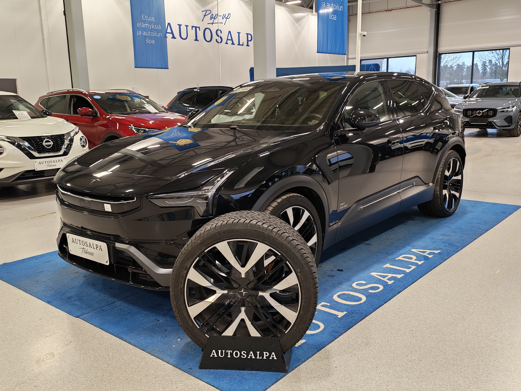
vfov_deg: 42.9
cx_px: 260
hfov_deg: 55.4
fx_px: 497
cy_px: 196
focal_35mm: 33
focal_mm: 6.12
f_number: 1.9
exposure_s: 1/100
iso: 250
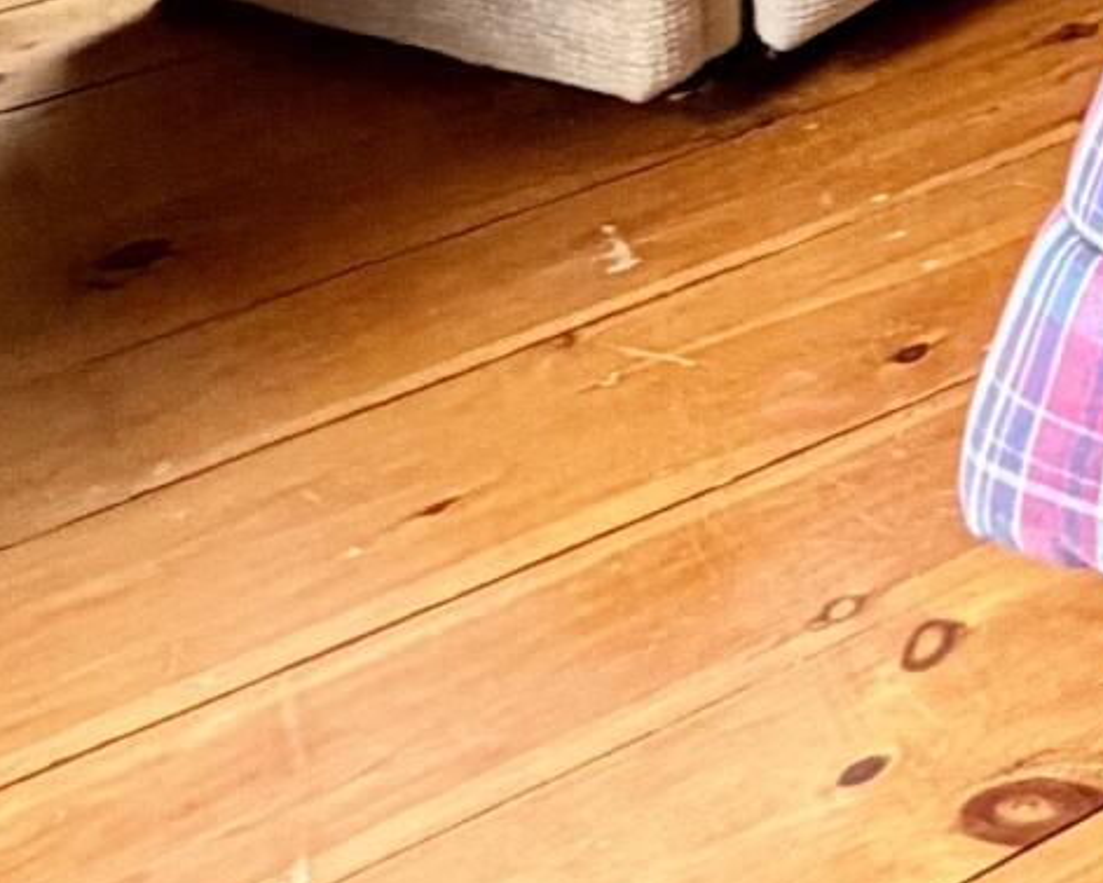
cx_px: 2550
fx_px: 2841
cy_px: -1077
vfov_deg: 13.8
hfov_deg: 14.9
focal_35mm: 87
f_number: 2.2
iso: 500
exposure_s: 1/60
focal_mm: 2.22
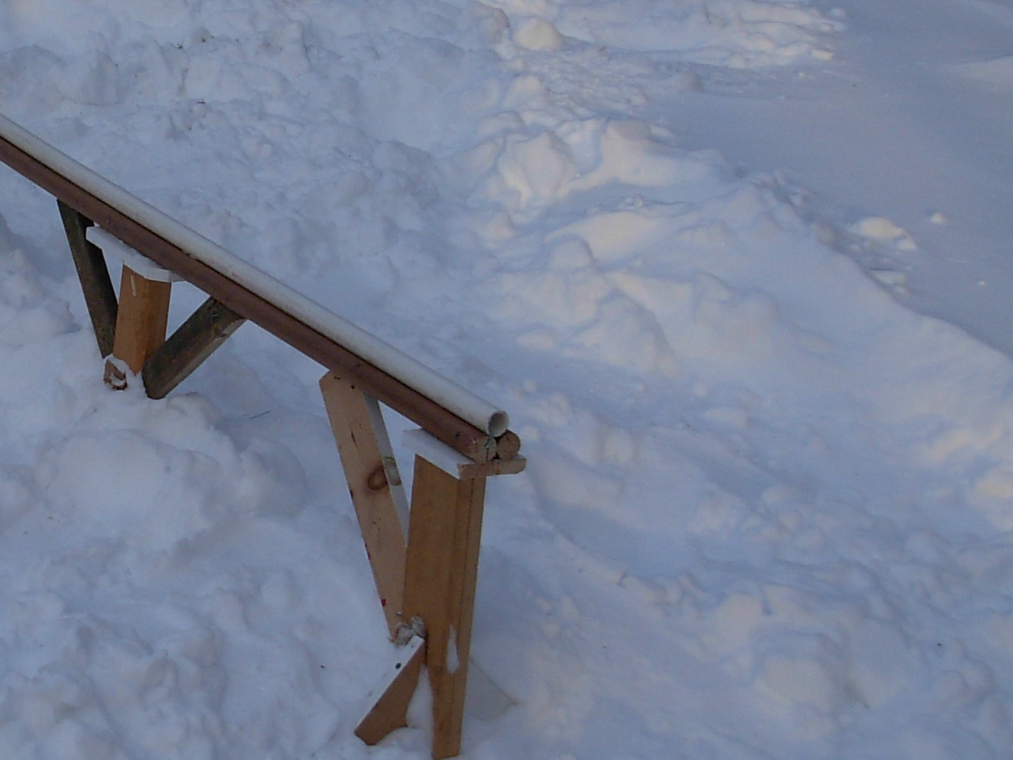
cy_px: 291
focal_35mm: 85
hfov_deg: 22.1
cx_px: -26
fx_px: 2488
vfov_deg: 17.3
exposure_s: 1/627
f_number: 2.9
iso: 79
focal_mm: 6.3
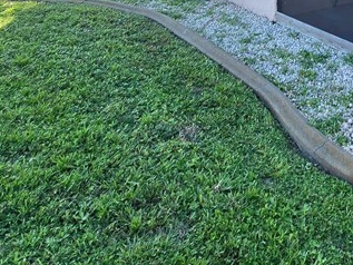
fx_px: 428
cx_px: 318
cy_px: -155
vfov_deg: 24.6
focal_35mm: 42
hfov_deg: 41.2
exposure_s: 1/314
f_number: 2.2
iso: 50
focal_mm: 2.2
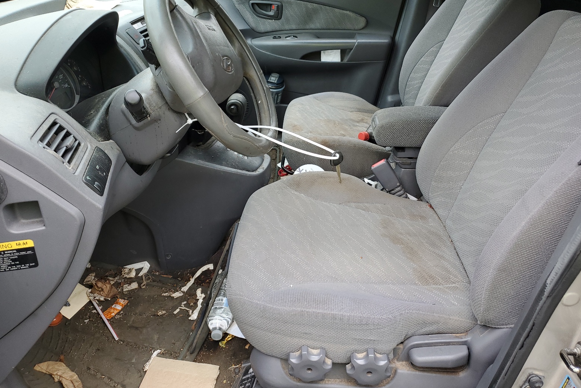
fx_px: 452
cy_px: 166
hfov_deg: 65.5
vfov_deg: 46.3
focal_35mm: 28
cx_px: 293
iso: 50
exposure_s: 1/238
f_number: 1.5
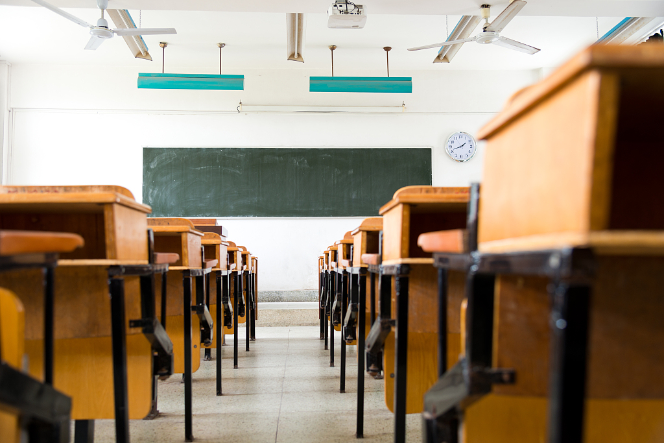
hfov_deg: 55.8
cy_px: 222
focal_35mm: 34
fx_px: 627
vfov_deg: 38.9
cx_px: 332
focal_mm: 34
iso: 200
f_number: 4
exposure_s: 1/3
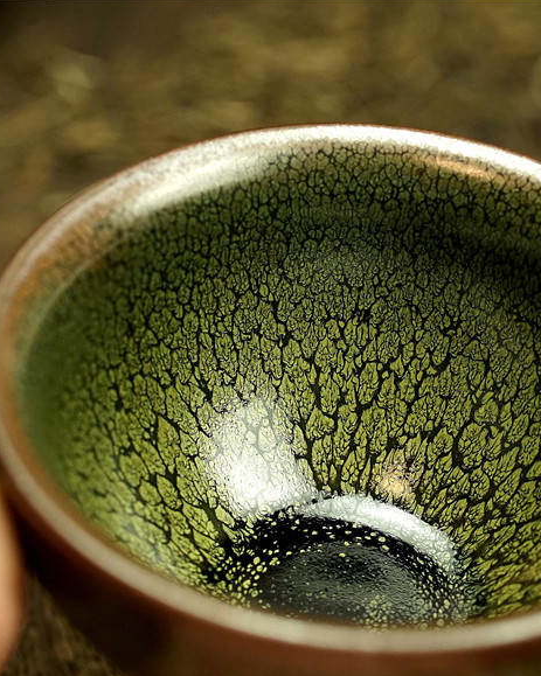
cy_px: 340
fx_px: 2142
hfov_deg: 14.4
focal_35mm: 107
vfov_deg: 17.9
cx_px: 354
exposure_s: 1/80
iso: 640
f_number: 4
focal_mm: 50
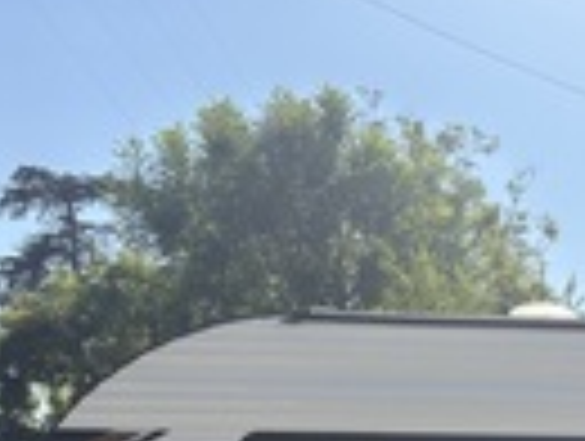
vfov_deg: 19.8
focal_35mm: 70
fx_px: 1185
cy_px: 524
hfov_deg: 24.9
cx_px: 711
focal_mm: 5.96
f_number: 1.6
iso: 50
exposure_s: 1/4950
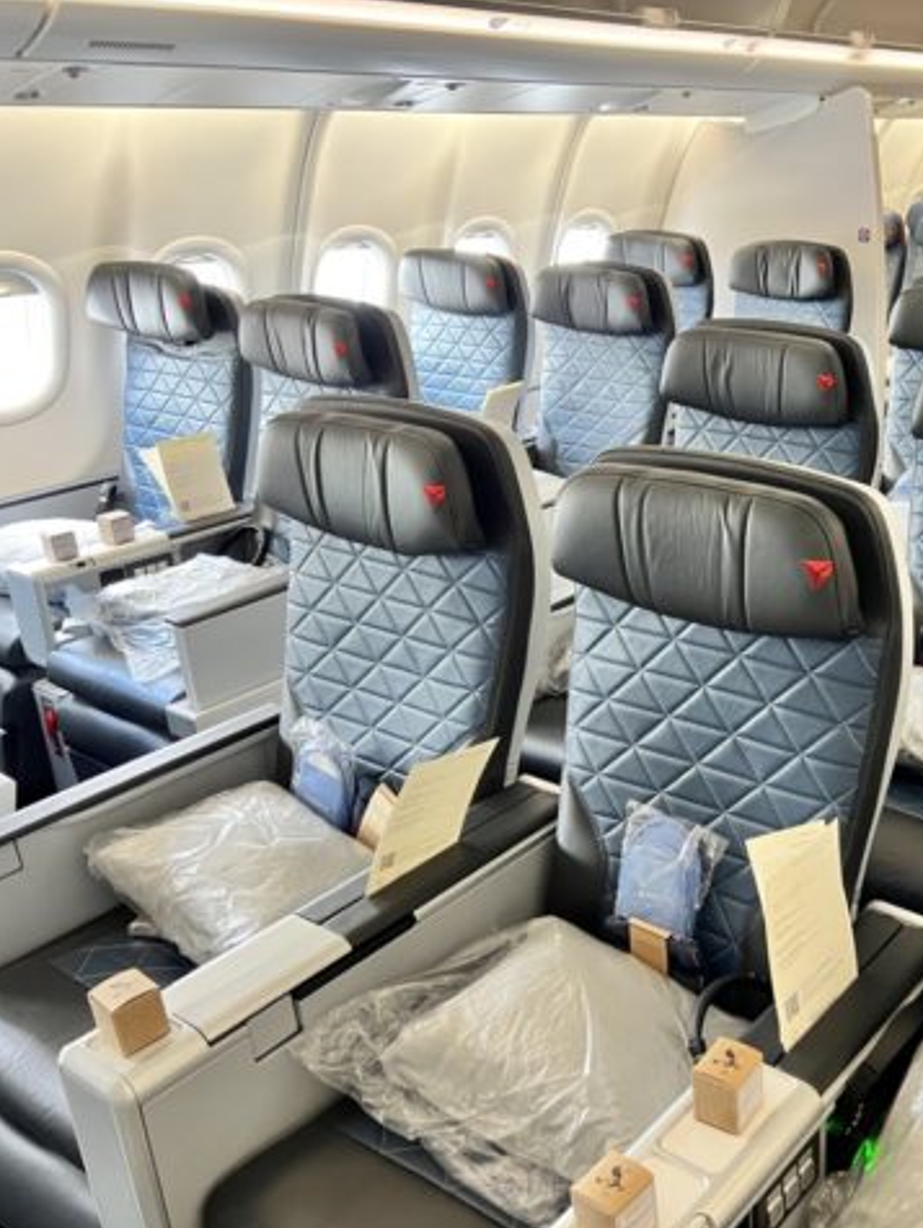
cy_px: 618
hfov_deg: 38.2
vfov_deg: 52.6
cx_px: 817
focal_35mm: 35
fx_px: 1243
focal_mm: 5.7
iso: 250
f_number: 1.5
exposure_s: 1/48
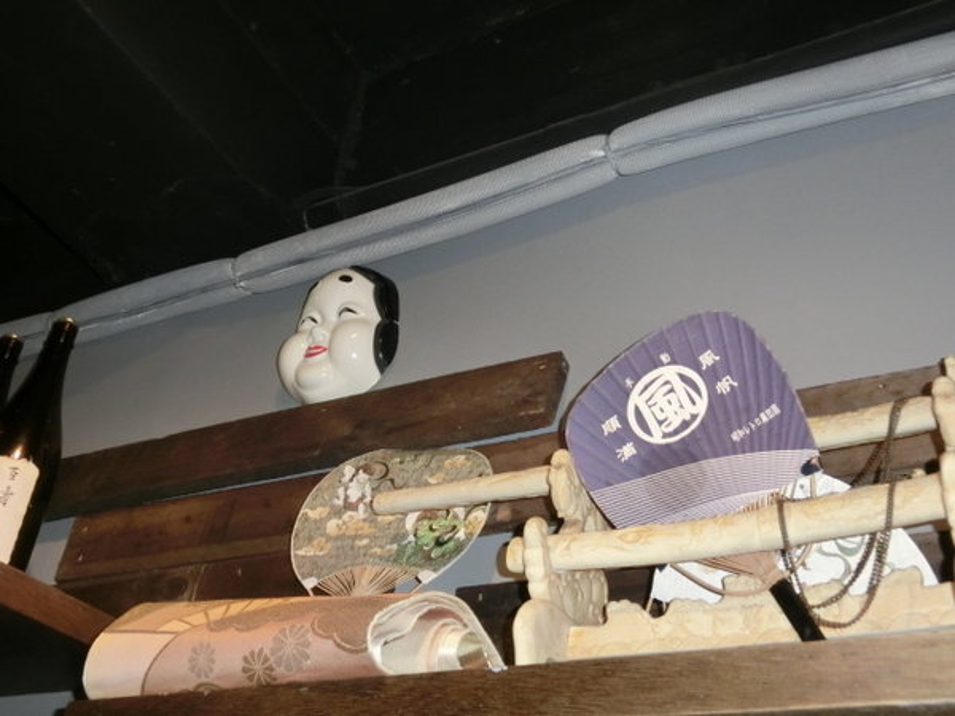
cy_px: 358
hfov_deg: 46.8
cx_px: 478
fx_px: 1104
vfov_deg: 36.0
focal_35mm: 40
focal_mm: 7.15
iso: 400
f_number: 4
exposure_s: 1/30
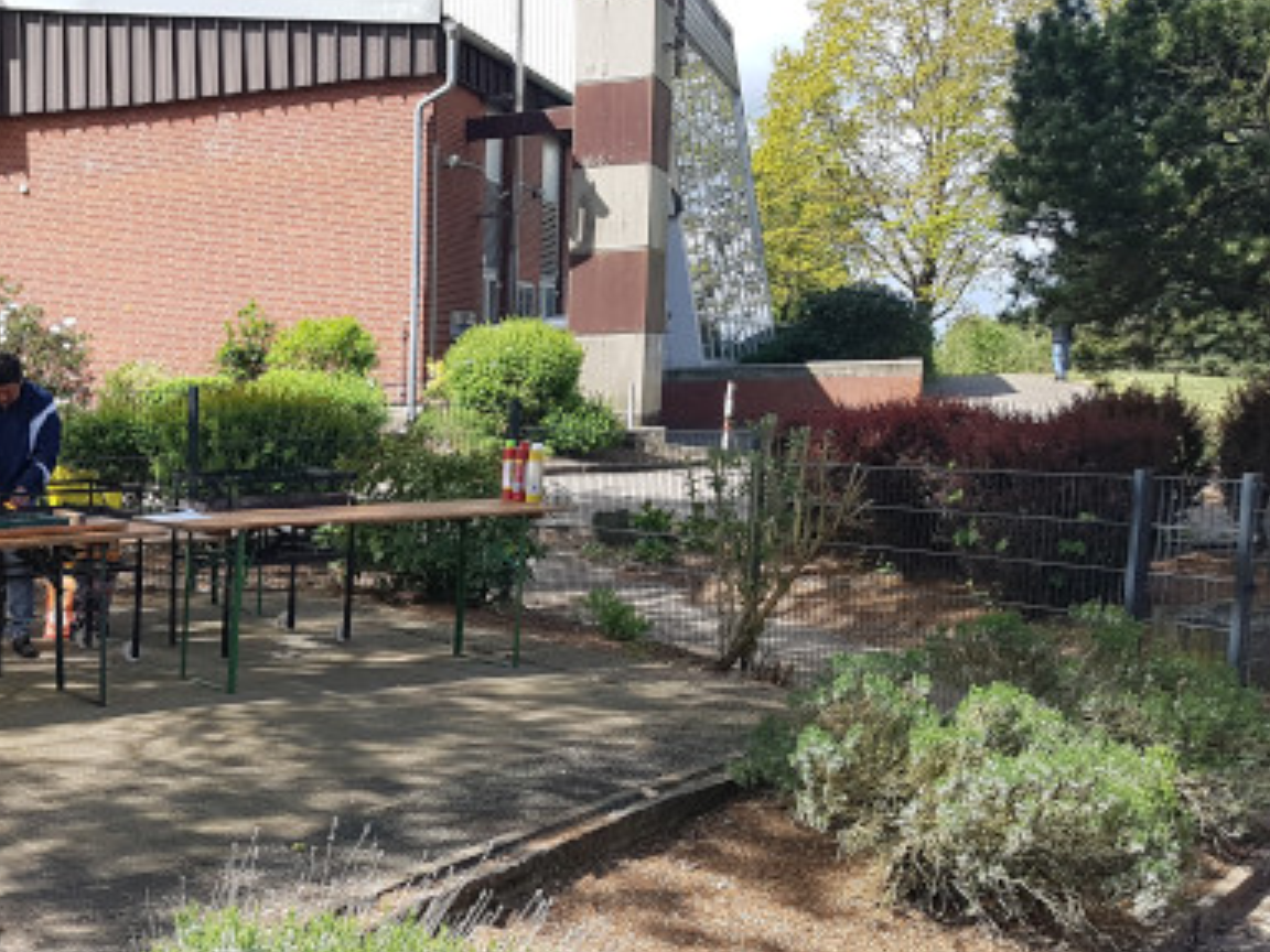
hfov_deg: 34.1
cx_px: 53
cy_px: 721
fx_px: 1908
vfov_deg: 27.6
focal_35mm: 52
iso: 50
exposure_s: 1/1144
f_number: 1.7
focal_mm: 4.2
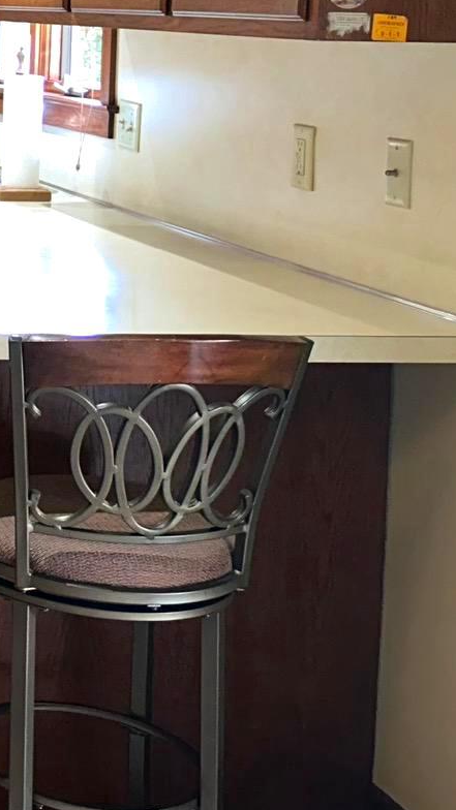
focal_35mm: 74
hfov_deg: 13.3
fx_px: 1591
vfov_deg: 27.5
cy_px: 75
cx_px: -541
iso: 64
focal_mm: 5.7
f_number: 1.5
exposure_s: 1/37
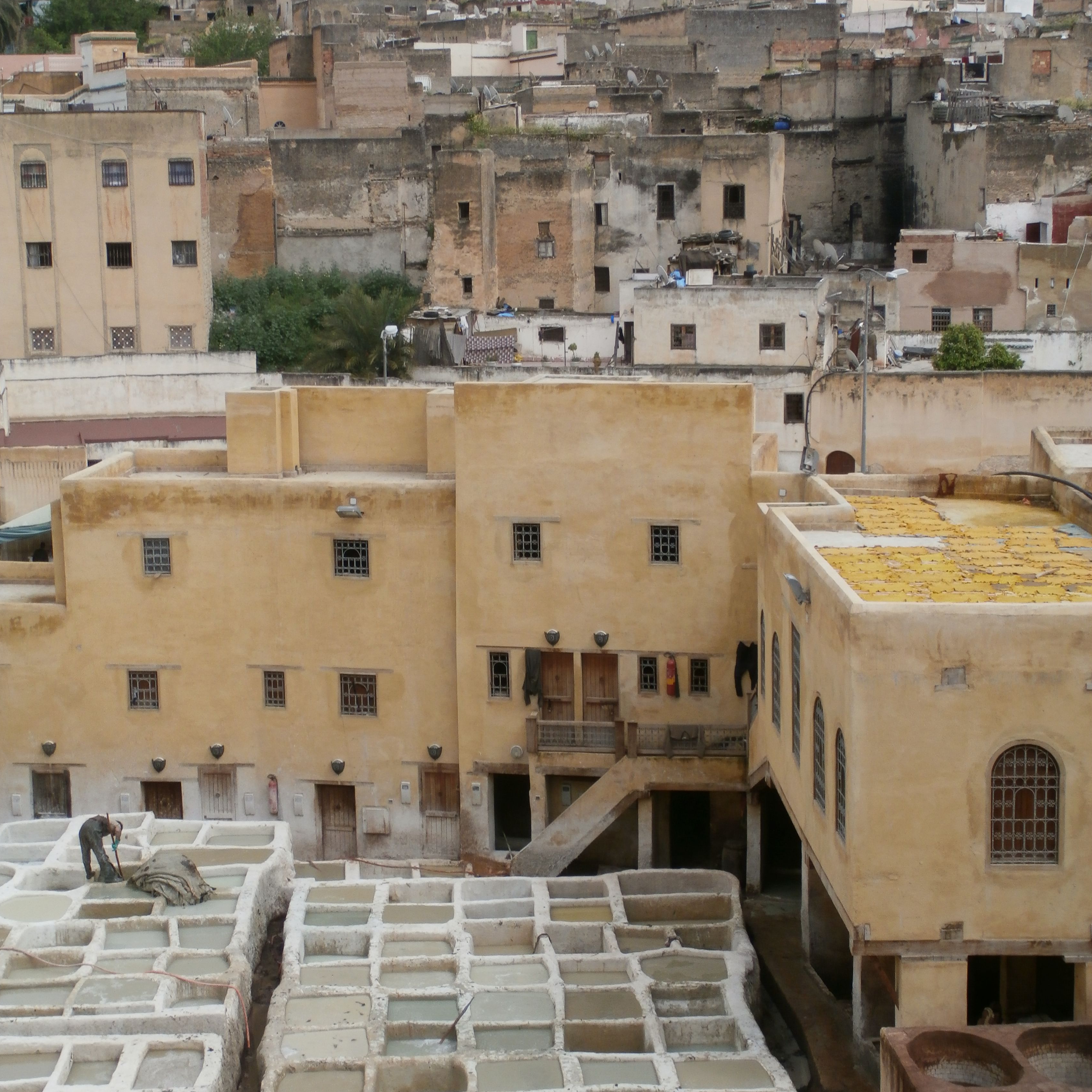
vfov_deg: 31.6
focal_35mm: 54
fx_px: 1927
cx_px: 538
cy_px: 531
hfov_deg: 31.6
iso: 100
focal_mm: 8.02
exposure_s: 1/1000
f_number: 3.8
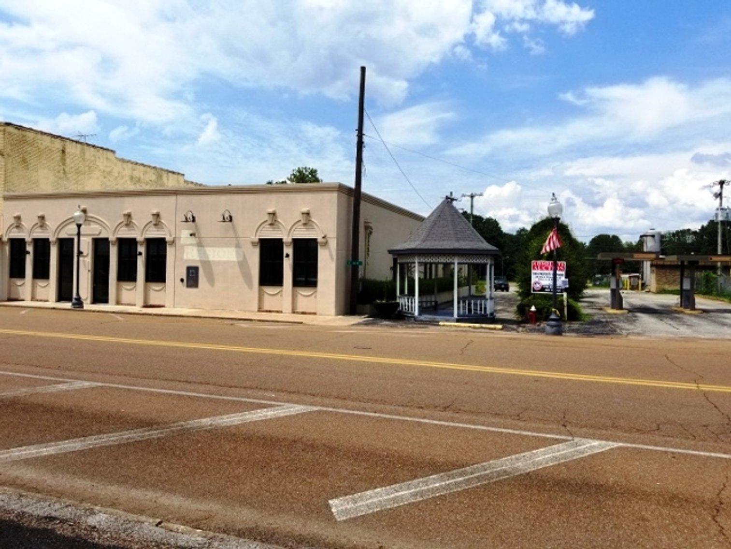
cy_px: 274
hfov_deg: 67.3
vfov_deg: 53.1
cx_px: 366
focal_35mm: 26
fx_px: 549
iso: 50
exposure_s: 1/2984
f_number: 1.7
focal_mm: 4.25
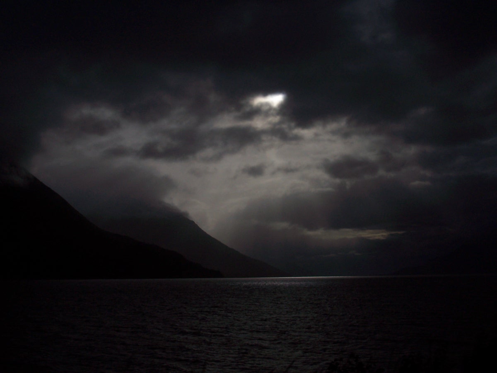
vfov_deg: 30.3
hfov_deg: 39.7
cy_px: 186
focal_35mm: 48
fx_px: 689
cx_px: 248
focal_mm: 8
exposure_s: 1/1000
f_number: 5.6
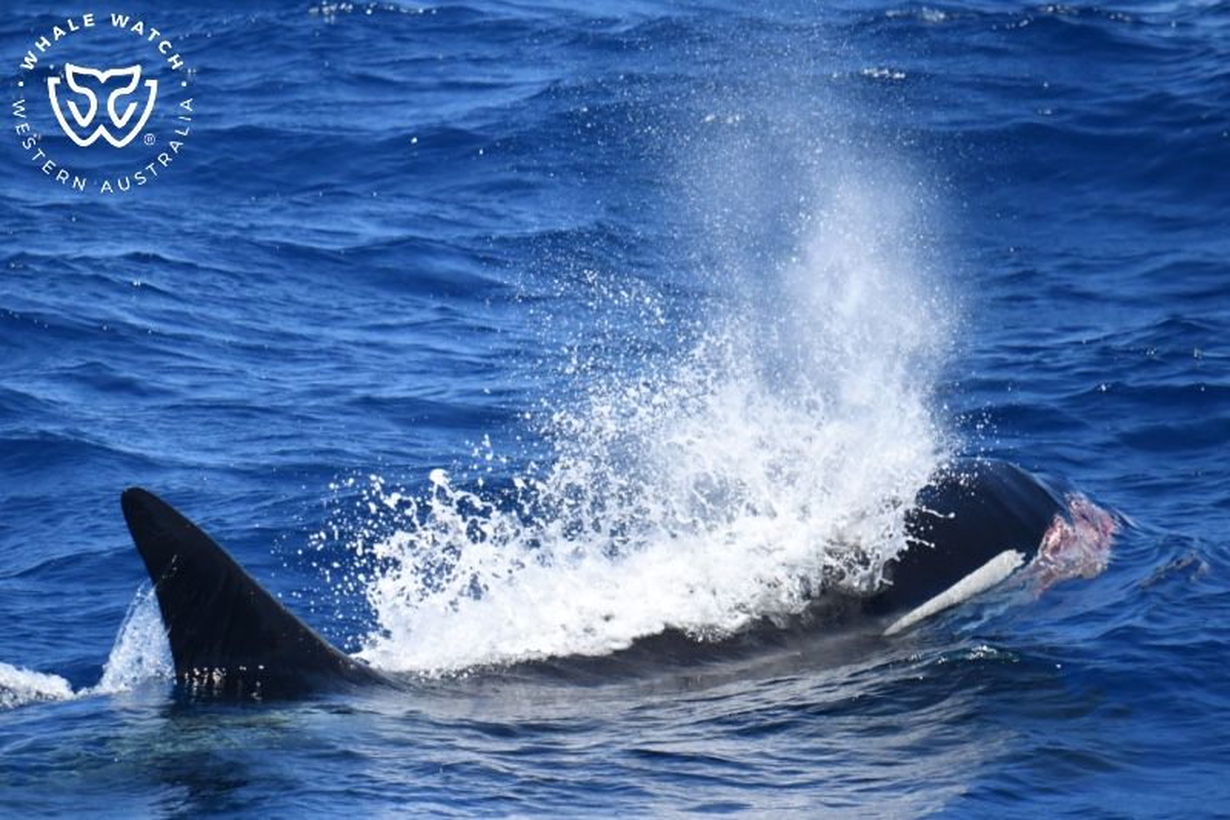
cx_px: 615
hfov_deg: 3.4
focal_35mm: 600
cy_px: 410
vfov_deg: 2.3
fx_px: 20494
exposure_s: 1/8000
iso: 1800
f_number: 6.3
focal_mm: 600
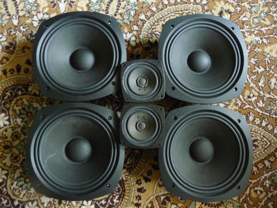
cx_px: 138
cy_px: 104
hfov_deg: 63.4
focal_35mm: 28
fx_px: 224
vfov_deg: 49.7
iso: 800
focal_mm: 4.7
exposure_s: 1/8
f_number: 3.3
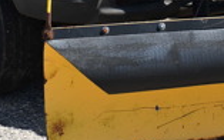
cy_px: -76
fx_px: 726
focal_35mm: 119
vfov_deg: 10.6
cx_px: 134
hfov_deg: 17.5
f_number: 9
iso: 100
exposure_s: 1/320
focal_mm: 20
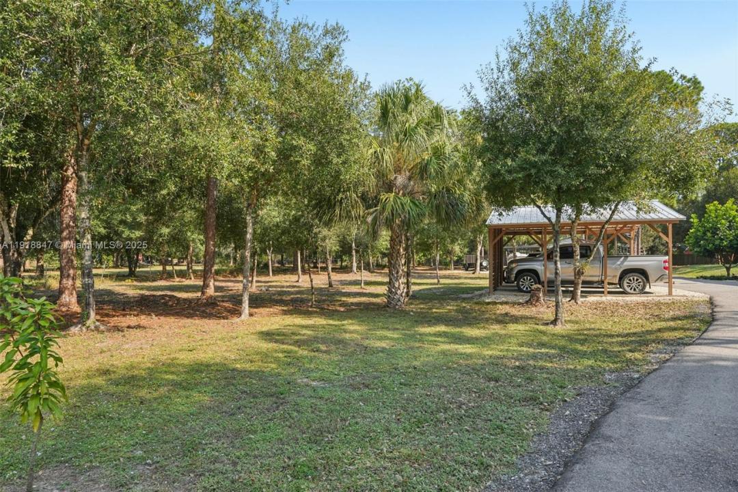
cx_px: 369
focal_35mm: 24
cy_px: 246
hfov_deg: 74.9
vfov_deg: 54.1
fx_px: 482
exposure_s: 1/320
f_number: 8
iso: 400
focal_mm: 23.5
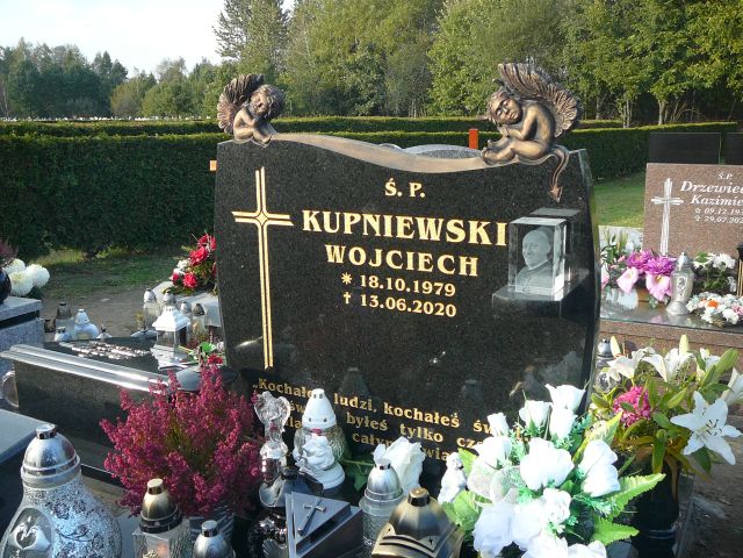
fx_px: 751
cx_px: 372
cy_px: 279
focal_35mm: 35
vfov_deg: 40.7
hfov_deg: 52.6
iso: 80
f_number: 2.8
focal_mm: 5.2
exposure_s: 1/160
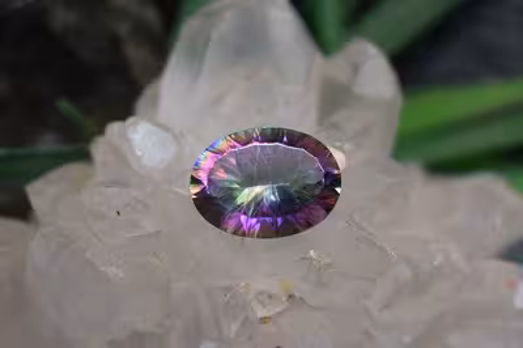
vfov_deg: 16.5
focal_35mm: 82
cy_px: 174
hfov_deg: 24.6
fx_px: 1198
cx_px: 262
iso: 400
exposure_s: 1/125
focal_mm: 55
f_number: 5.6
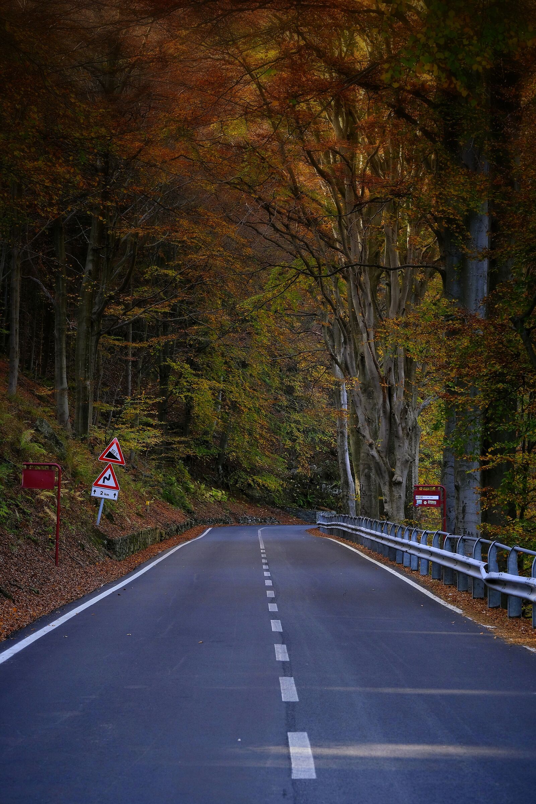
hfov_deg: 13.8
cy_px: 402
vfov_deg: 20.6
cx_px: 268
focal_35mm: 99
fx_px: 2211
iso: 1250
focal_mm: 66
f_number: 5.6
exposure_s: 1/200
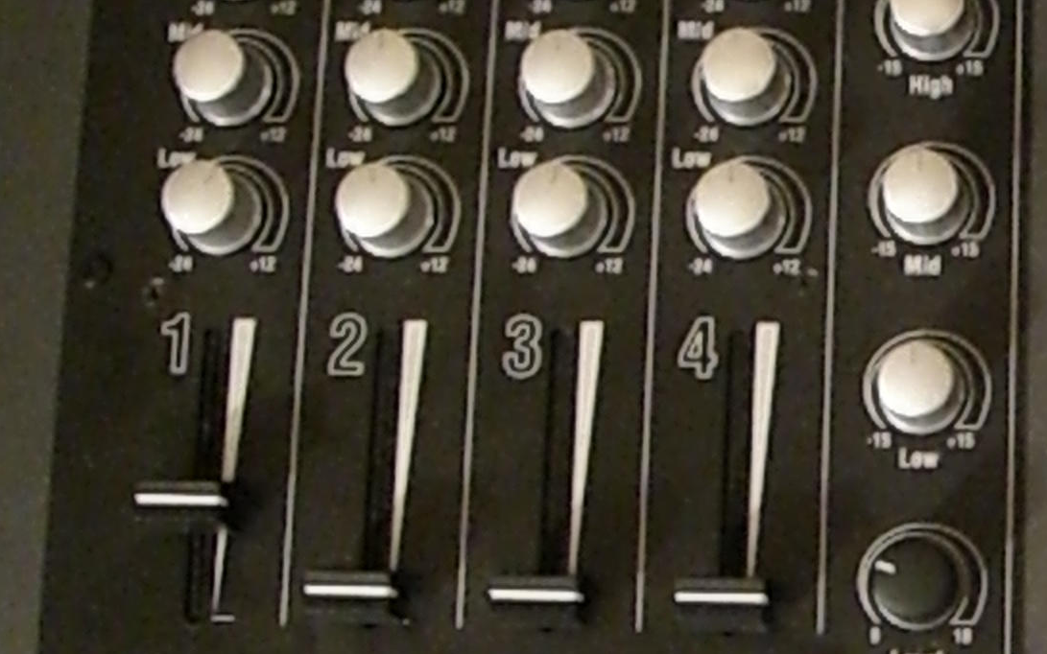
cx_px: 1188
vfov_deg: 12.5
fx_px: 2968
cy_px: 152
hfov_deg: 19.1
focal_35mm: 104
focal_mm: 6.2
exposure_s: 1/8
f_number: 2.7
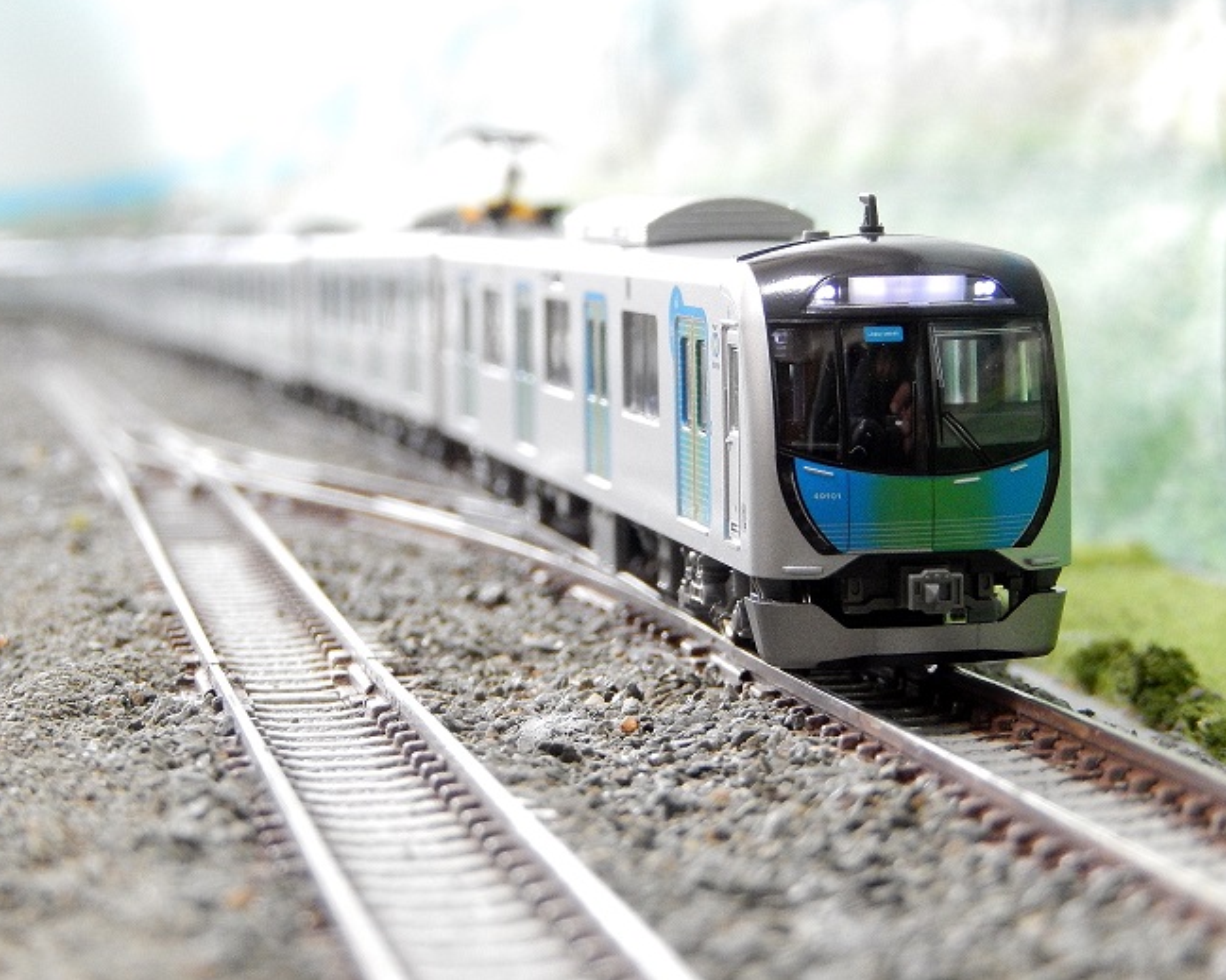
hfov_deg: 19.2
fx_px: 3628
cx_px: 574
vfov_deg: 15.4
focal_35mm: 100
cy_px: 490
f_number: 5.2
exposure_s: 1/13
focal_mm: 17
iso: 800
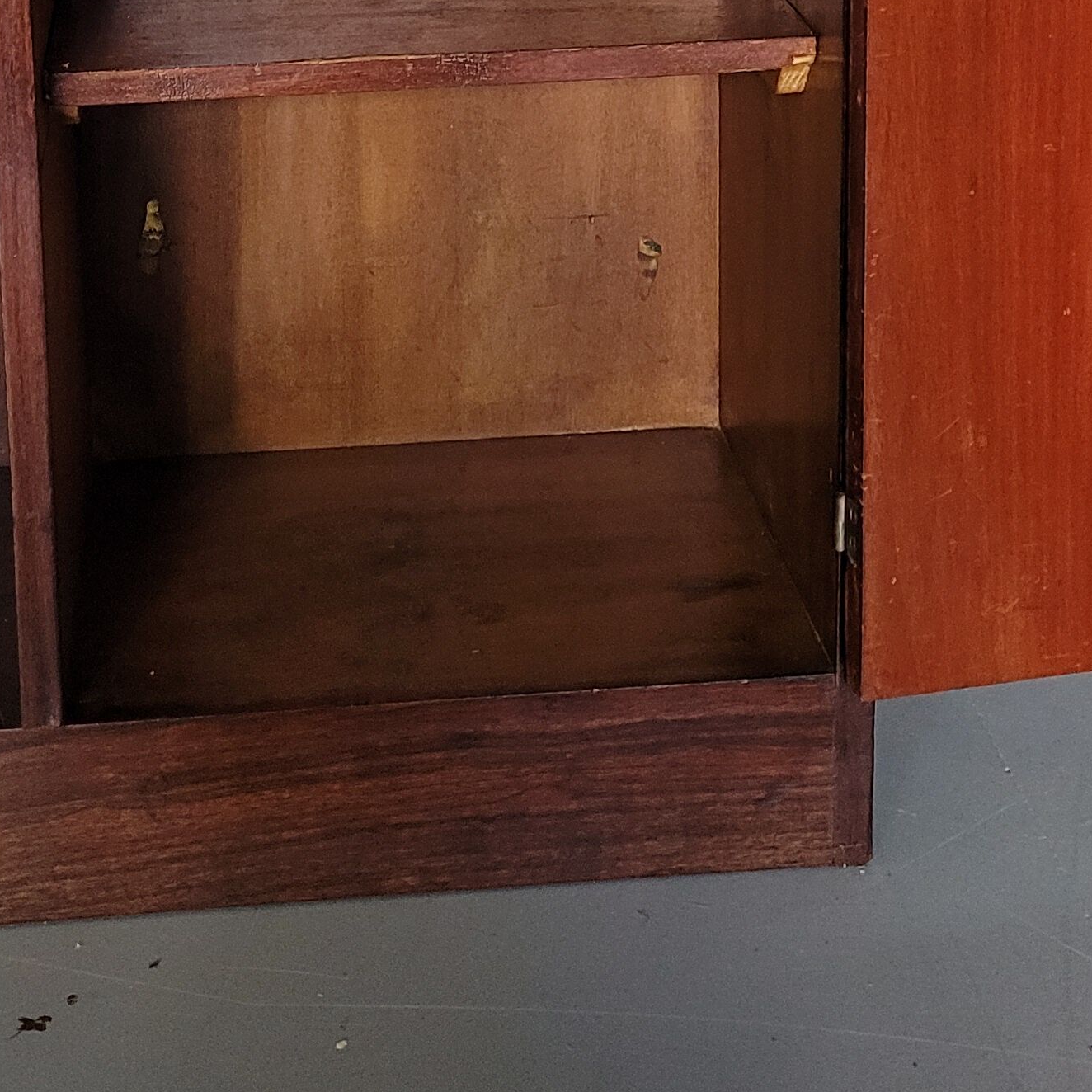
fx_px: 2498
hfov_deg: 24.6
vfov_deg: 22.7
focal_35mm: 70
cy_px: -206
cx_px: 408
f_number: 1.8
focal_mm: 5.4
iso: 320
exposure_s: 1/100
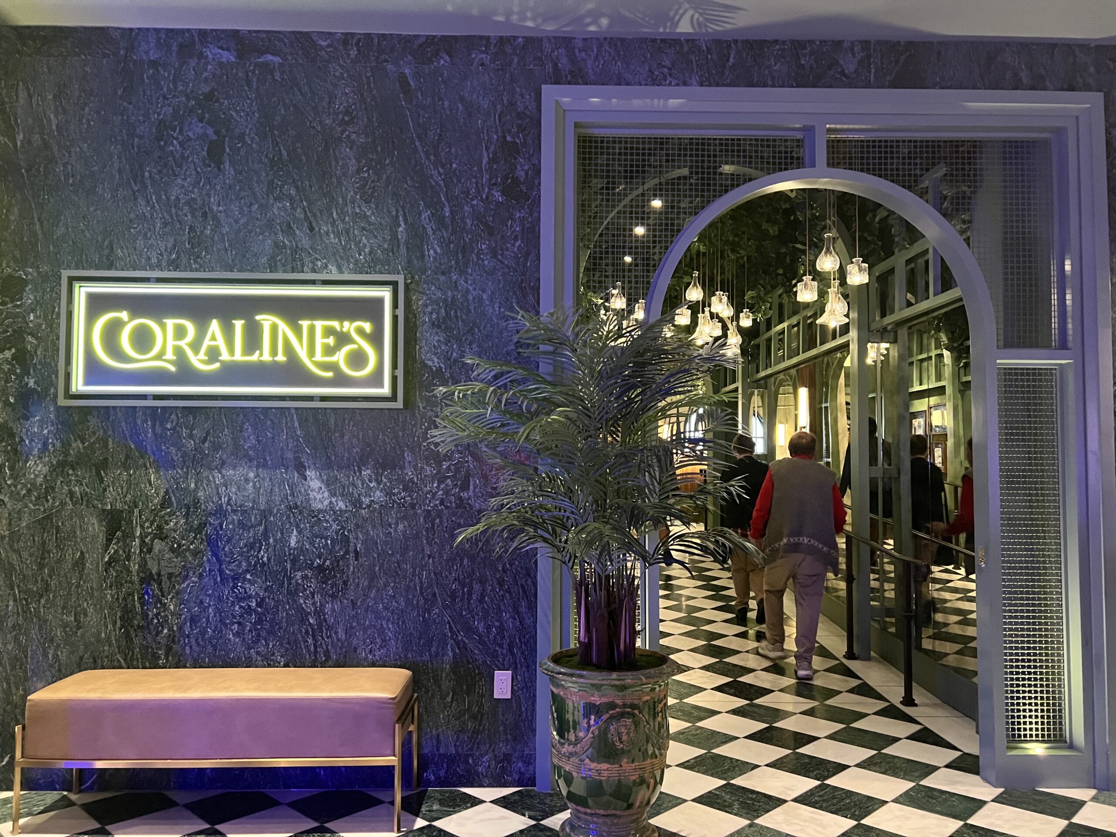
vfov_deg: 53.1
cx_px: 558
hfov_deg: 67.3
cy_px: 418
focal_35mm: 26
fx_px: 838
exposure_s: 1/37
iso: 640
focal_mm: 5.7
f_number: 1.5
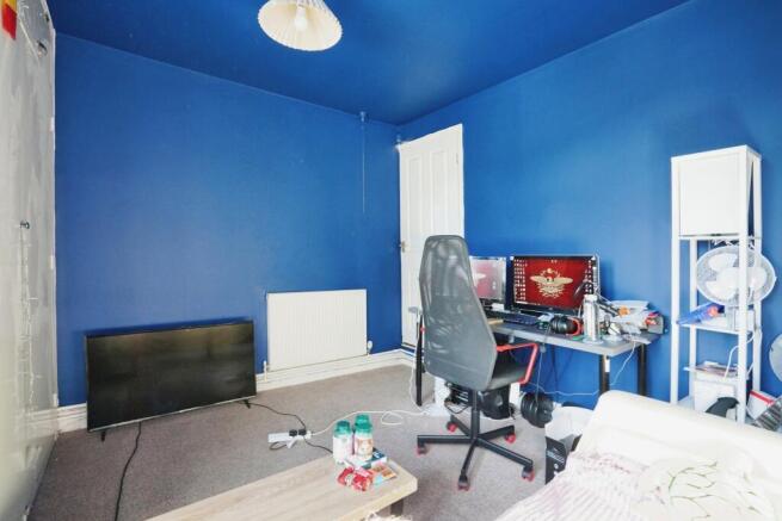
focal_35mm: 16
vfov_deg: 73.8
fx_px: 348
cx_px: 391
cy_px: 260
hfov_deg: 96.7
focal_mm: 16
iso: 2000
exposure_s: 1/20
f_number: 11
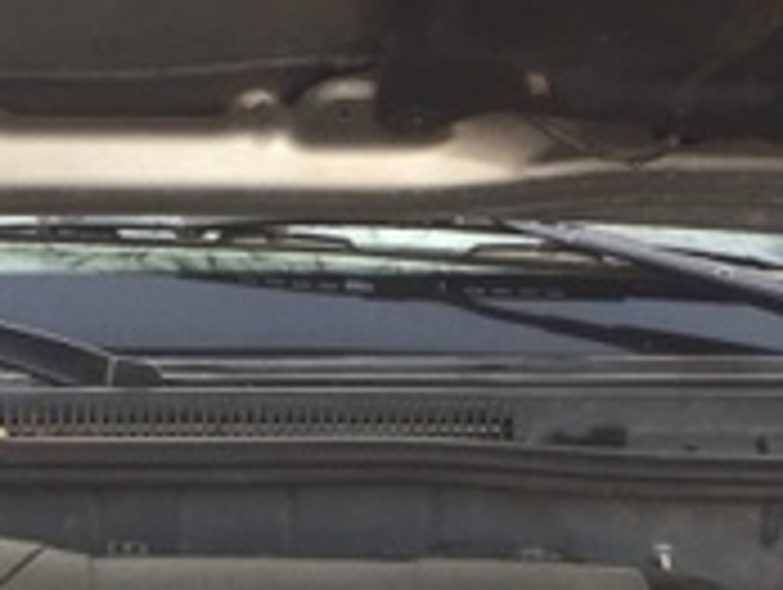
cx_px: 279
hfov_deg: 14.8
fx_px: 3013
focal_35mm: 133
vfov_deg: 10.9
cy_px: 775
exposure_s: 1/100
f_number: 2.2
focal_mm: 4.15
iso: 40
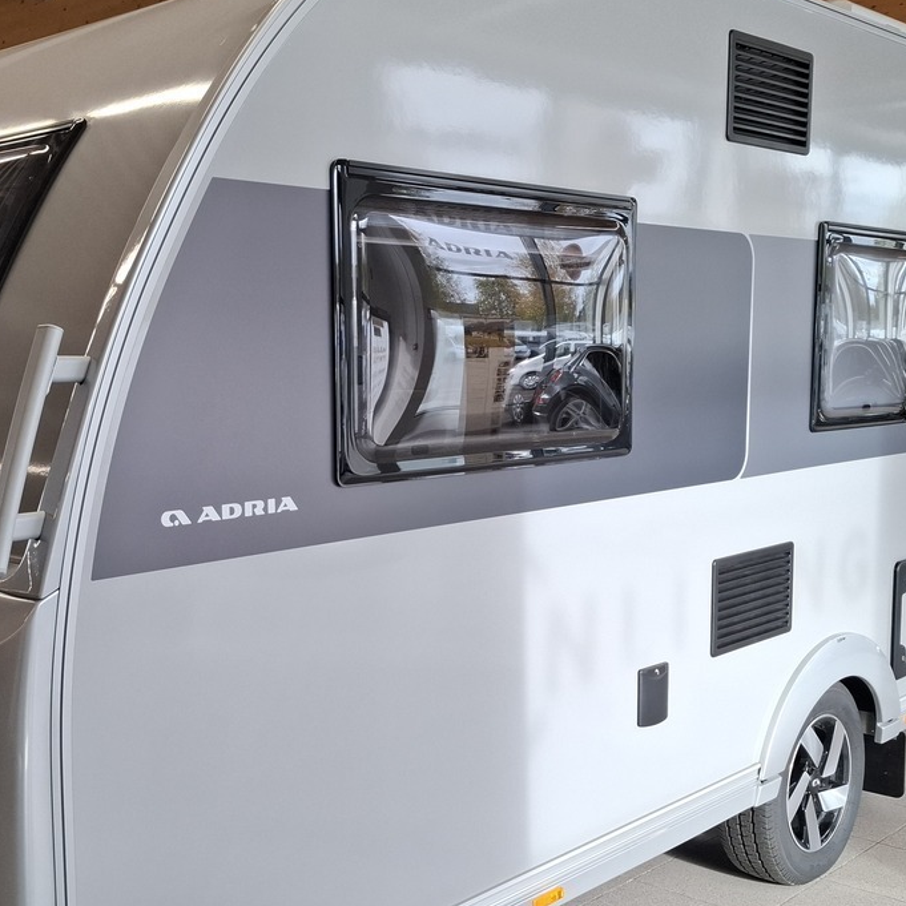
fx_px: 1273
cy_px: 551
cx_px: 367
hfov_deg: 39.0
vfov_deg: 39.0
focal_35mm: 43
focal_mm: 5.54
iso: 50
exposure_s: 1/100
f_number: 1.8
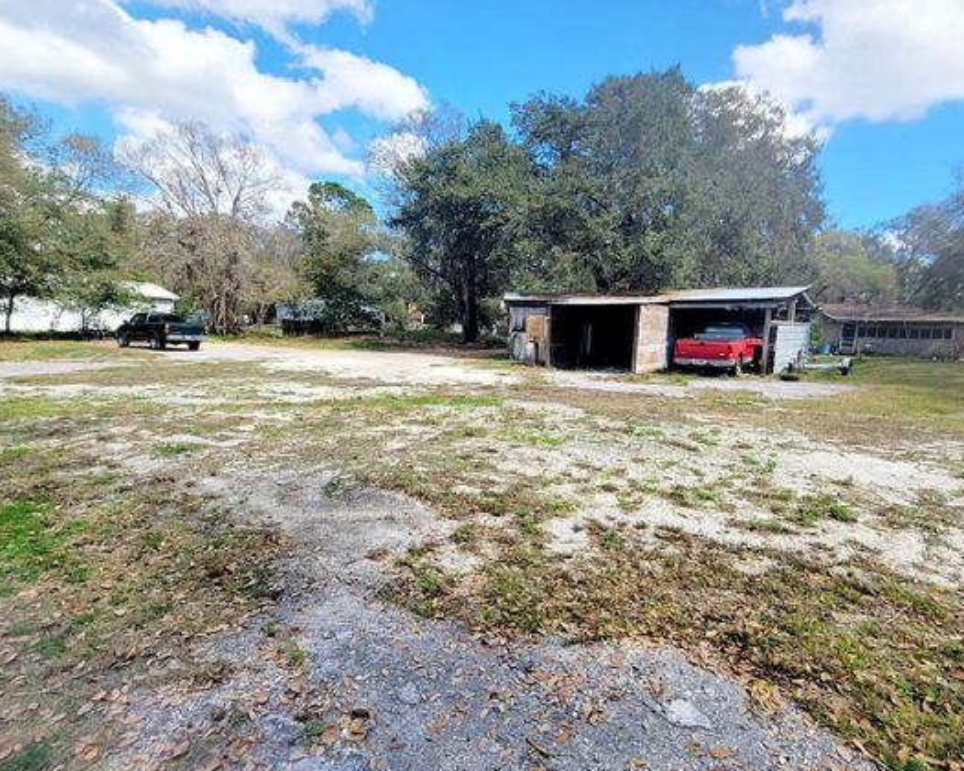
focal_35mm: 17
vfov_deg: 76.9
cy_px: 408
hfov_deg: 89.3
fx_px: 485
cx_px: 536
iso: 50
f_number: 2.2
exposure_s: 1/1429
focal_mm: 2.2
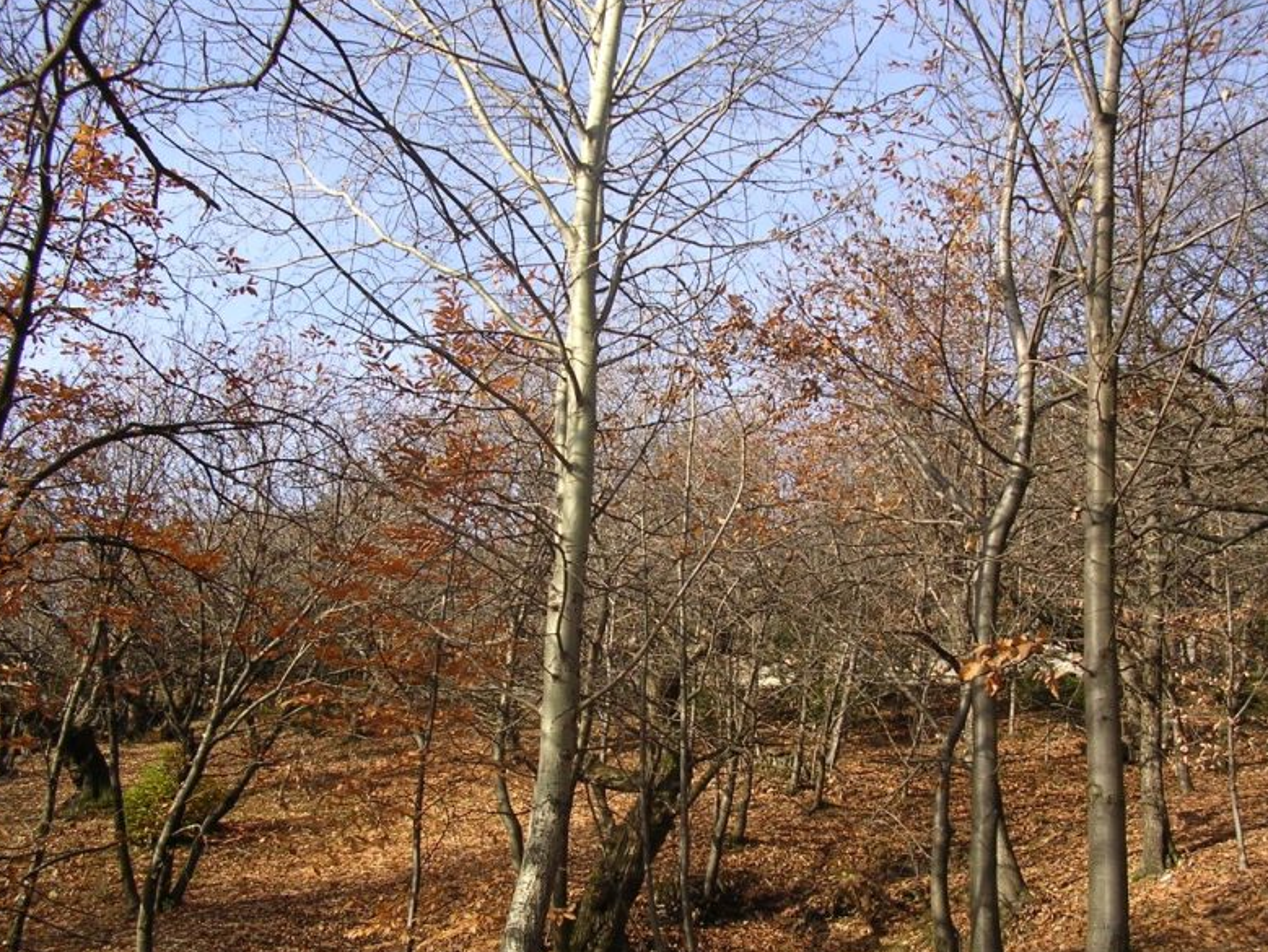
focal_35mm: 39
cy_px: 470
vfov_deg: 36.8
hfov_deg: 47.8
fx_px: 1429
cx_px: 628
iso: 100
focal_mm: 5.8
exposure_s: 1/320
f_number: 2.8
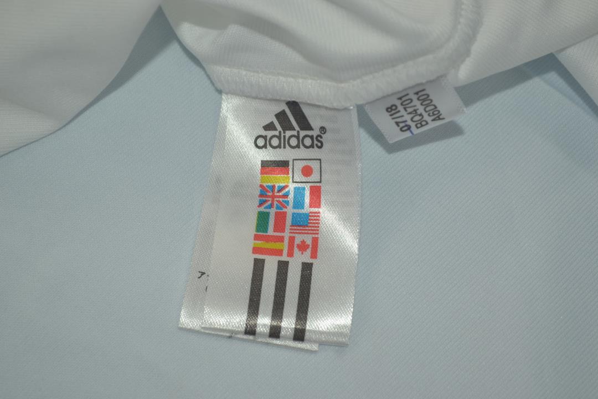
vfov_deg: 17.5
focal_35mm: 78
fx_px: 1296
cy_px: 200
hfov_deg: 26.0
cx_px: 299
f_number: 5.6
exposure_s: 1/200
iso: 200
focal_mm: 52
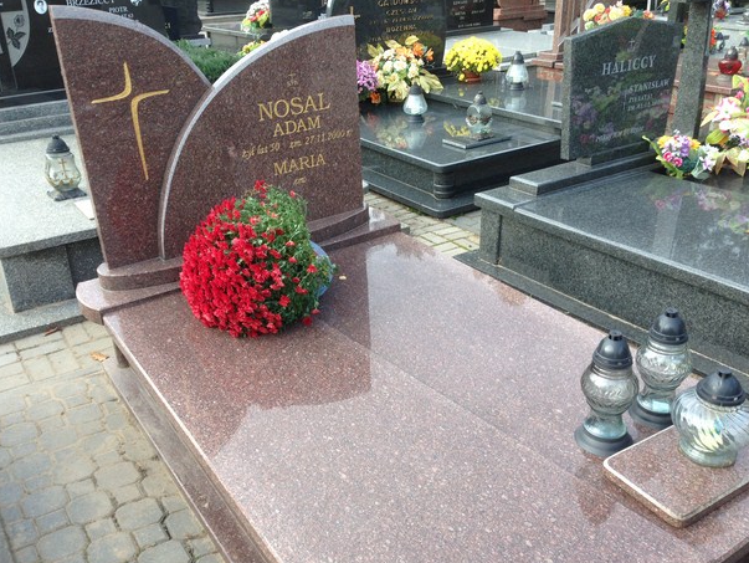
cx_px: 374
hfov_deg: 52.6
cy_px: 295
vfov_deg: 40.7
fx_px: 758
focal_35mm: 35
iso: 50
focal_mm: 4.12
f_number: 2.4
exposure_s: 1/189
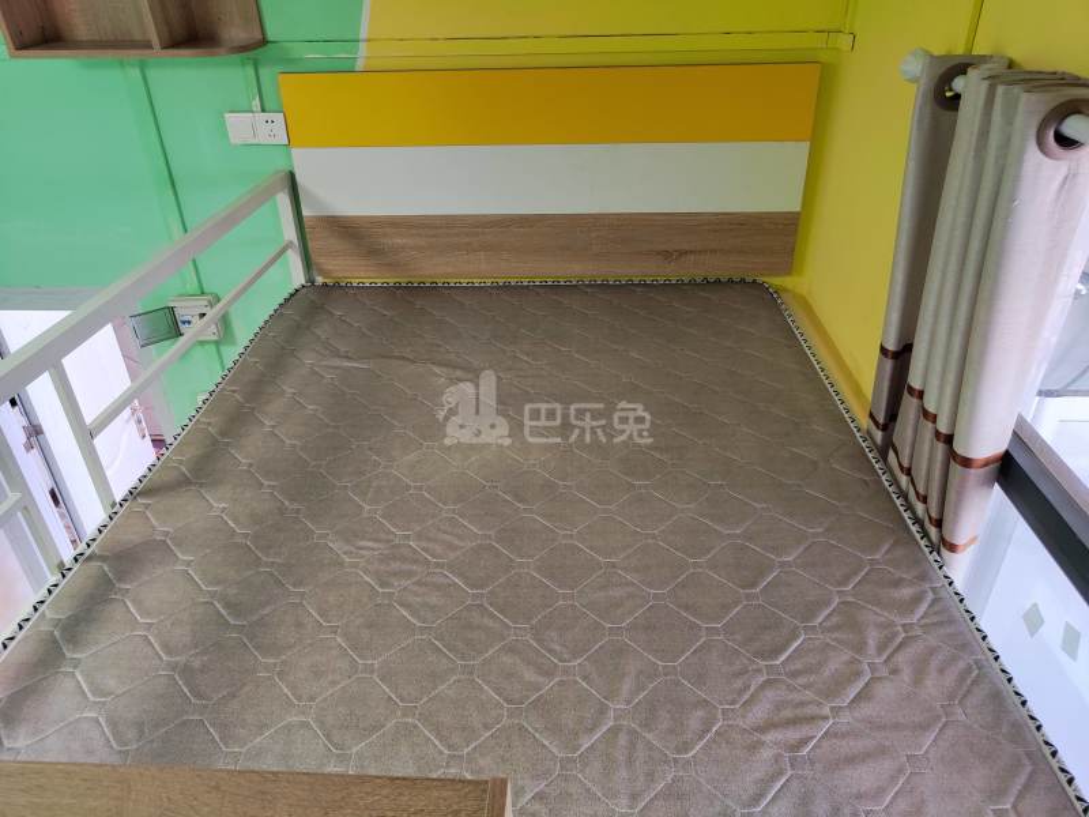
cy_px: 408
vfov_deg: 35.1
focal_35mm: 41
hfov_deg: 45.8
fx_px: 1290
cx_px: 544
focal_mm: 5.59
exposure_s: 1/50
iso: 111
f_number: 1.88
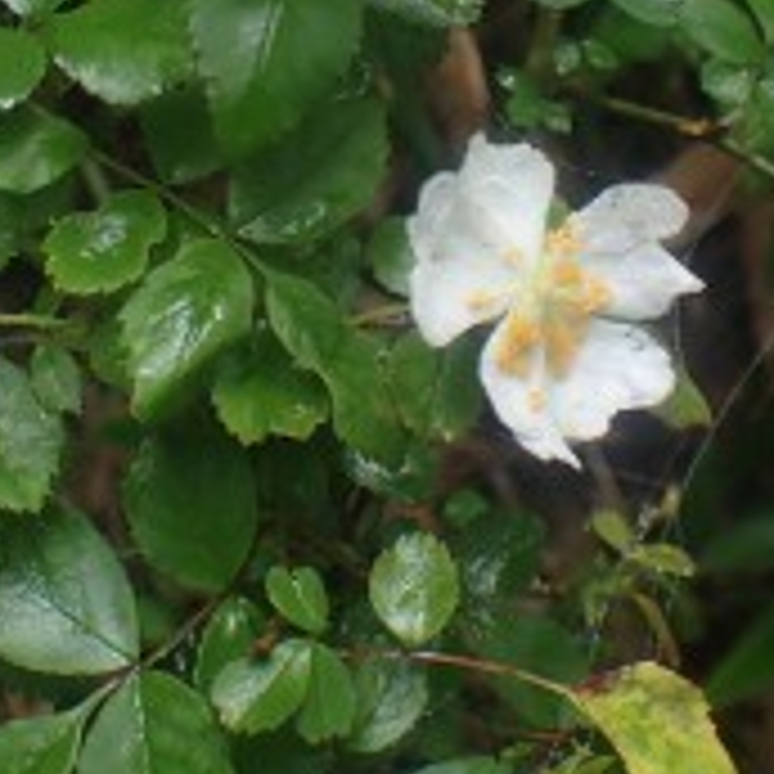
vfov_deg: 24.2
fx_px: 1745
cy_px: 63
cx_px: 302
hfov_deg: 24.9
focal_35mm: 69
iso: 100
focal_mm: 5.4
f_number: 2.3
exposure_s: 1/125
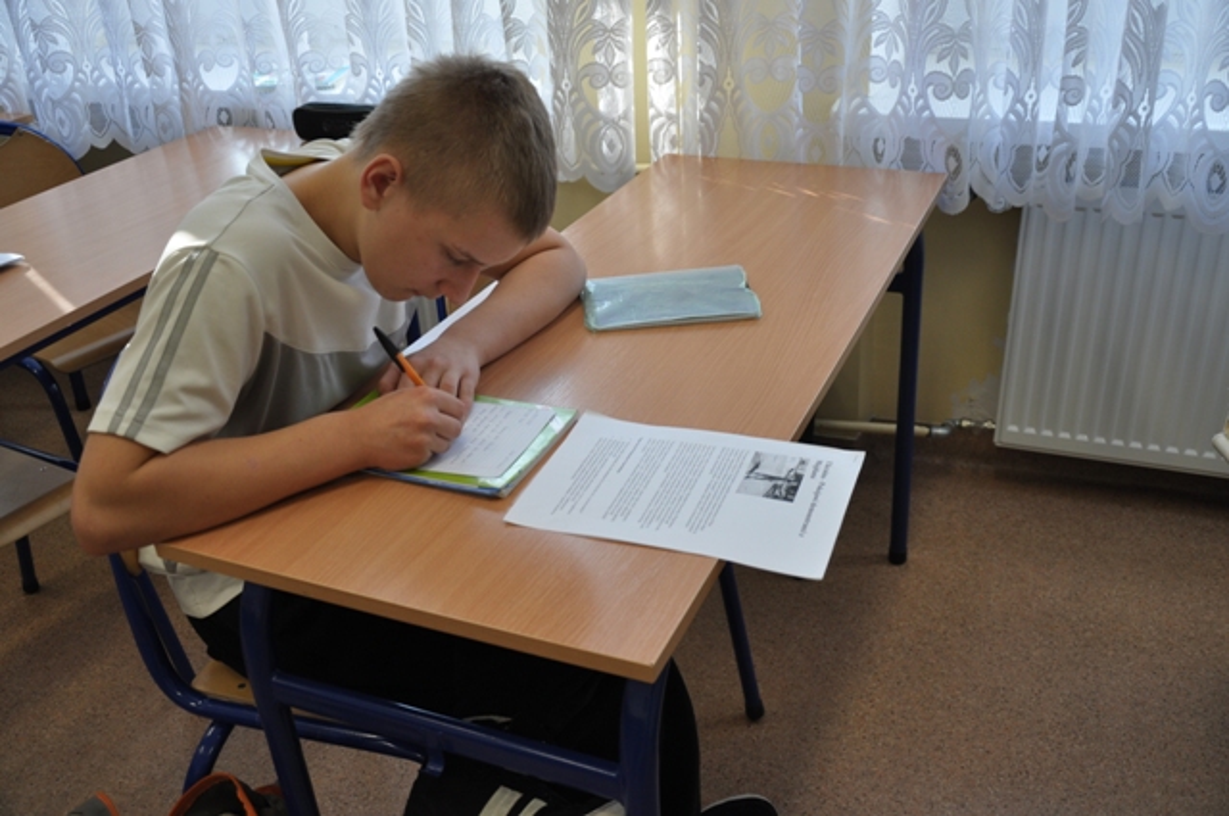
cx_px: 614
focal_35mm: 36
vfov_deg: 36.8
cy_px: 408
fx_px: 1227
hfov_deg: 53.2
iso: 360
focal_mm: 24
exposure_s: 1/125
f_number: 3.8
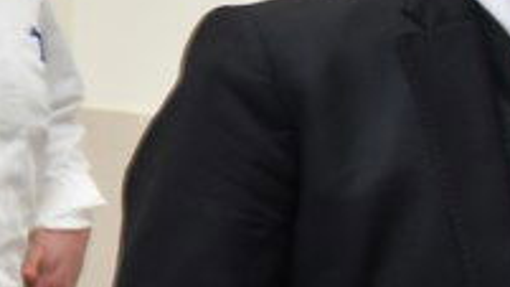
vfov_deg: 8.3
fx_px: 1947
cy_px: -119
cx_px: -919
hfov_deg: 11.0
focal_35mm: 144
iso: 500
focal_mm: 24
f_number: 5.6
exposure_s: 1/160
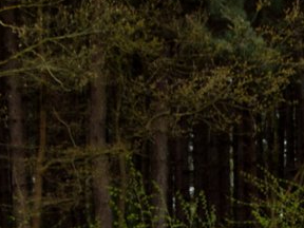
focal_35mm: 168
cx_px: 455
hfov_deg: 11.3
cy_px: 381
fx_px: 1475
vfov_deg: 8.6
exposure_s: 1/320
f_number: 6.3
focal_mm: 28
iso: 200
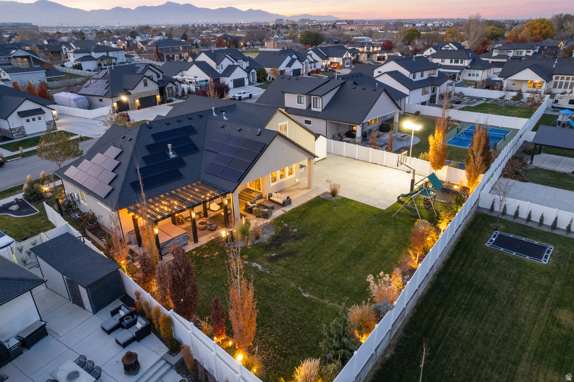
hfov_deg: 78.6
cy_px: 191
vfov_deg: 57.2
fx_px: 351
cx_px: 287
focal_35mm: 22
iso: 320
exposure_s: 1/15
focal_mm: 8.38
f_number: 2.8
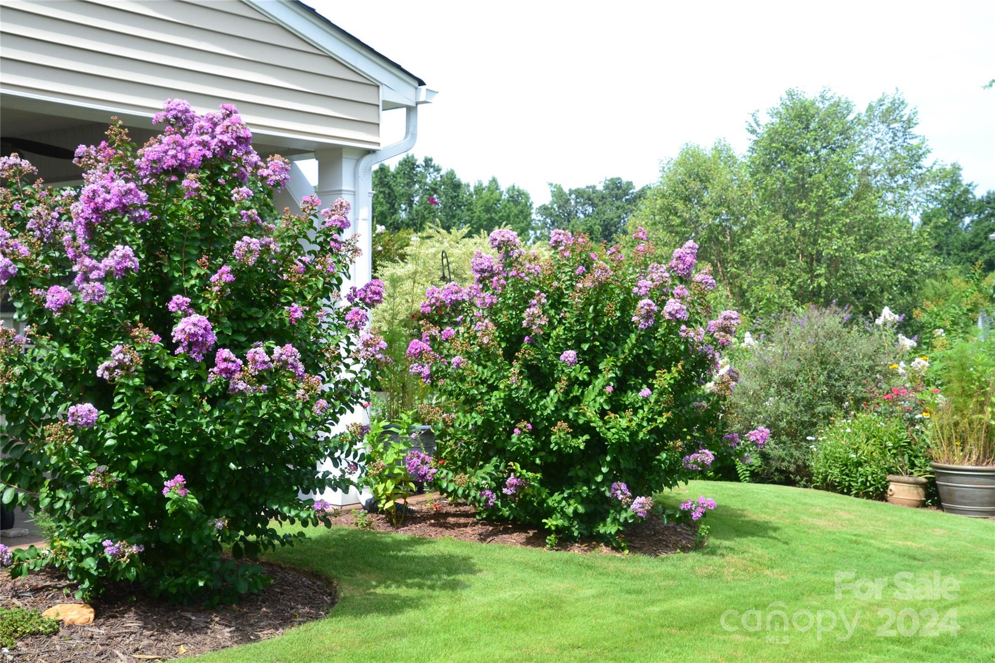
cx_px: 498
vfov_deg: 29.9
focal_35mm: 45
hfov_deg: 43.6
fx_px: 1244
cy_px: 332
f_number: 10
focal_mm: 30
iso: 400
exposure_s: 1/250
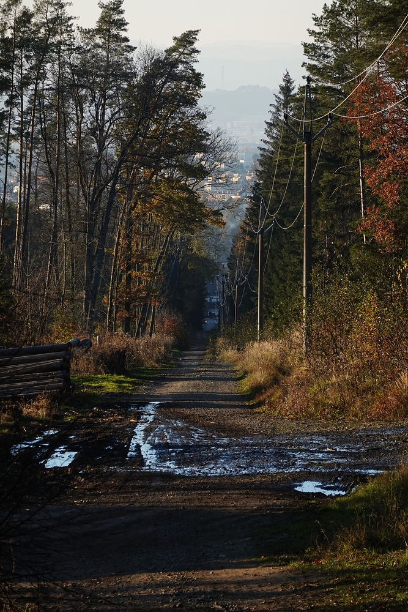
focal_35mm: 199
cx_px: 204
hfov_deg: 6.9
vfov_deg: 10.3
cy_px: 306
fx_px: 3382
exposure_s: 1/200
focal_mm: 71.86
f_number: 7.1
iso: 200
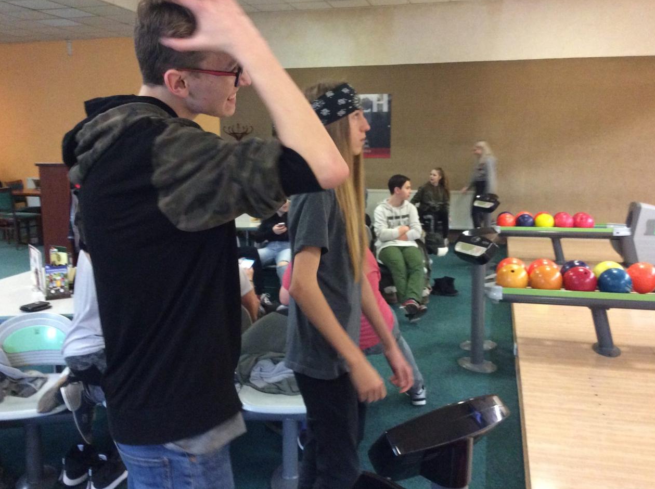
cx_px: 339
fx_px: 642
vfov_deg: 41.7
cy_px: 239
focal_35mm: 34
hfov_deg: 54.0
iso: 320
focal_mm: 3.3
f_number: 2.4
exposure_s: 1/20
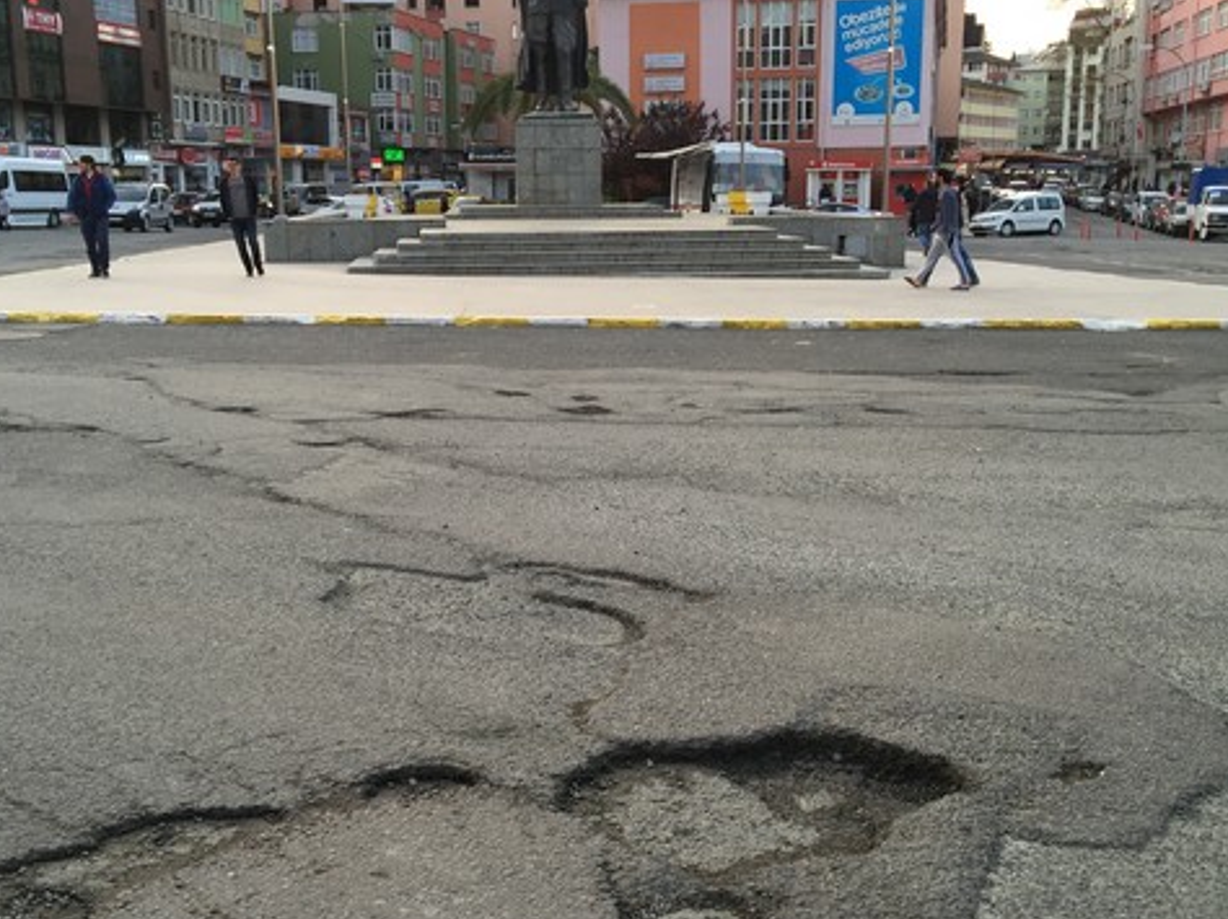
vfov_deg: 35.0
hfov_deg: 45.8
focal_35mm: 41
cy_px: 523
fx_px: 1454
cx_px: 586
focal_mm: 4.15
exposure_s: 1/100
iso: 50
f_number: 2.2
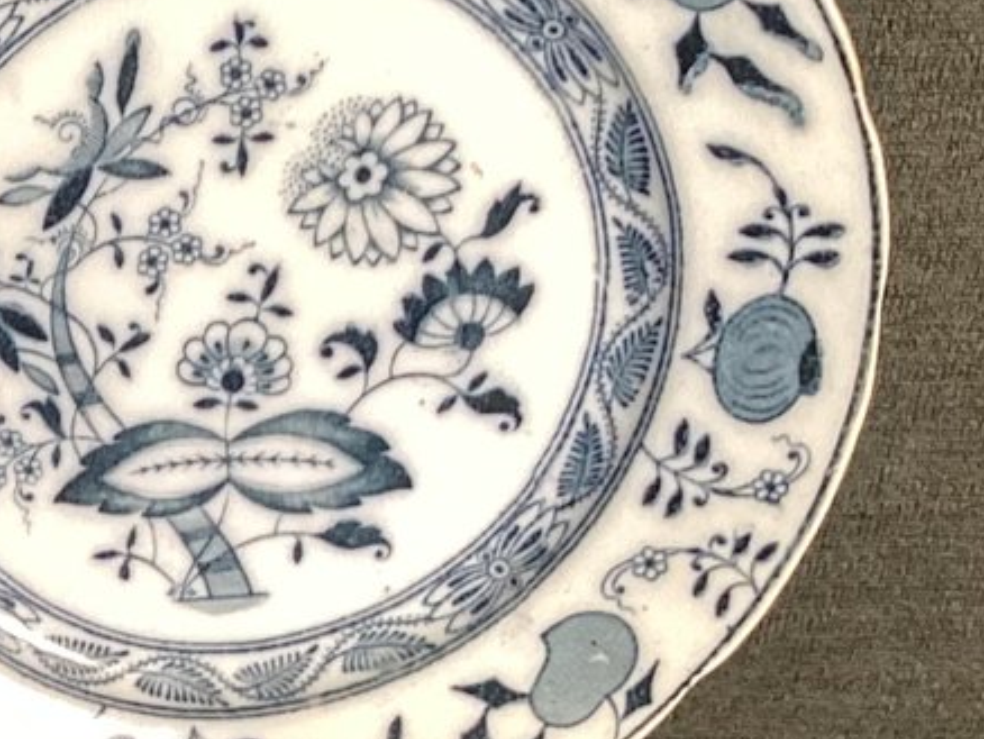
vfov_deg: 13.7
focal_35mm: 107
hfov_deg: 17.1
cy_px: 736
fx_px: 3043
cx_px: -336
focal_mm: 3.3
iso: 160
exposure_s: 1/60
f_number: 2.4
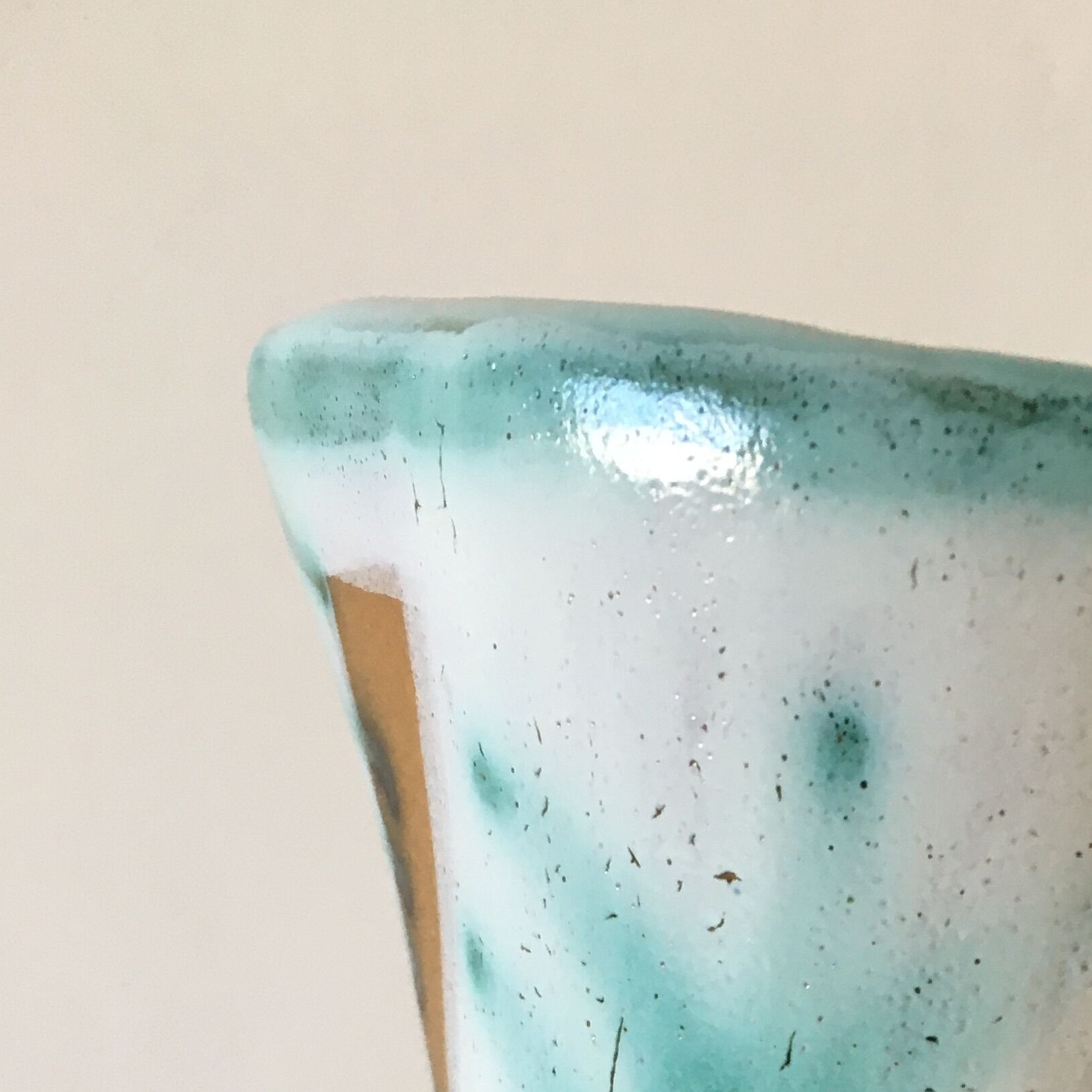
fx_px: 2284
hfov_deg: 26.0
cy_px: 1361
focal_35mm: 64
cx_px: 998
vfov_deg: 24.1
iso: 40
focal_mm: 4.15
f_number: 2.2
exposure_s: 1/33
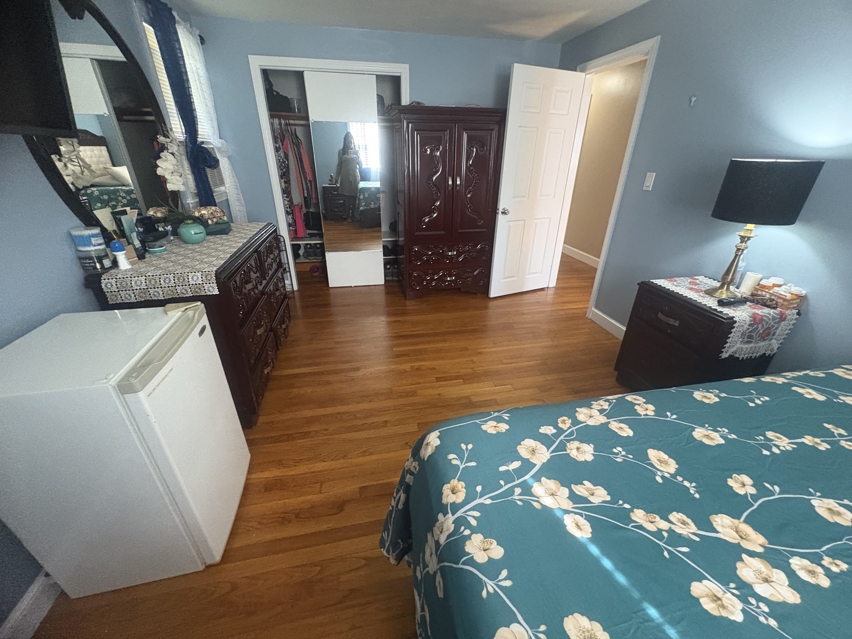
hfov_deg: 102.1
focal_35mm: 14
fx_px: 345
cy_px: 320
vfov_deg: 85.7
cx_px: 426
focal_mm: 2.22
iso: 1000
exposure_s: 1/49
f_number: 2.2
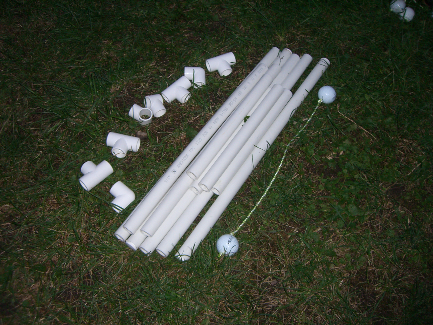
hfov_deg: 49.0
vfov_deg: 37.7
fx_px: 475
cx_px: 216
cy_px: 162
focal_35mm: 38
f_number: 2.7
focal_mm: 6.2
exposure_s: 1/60
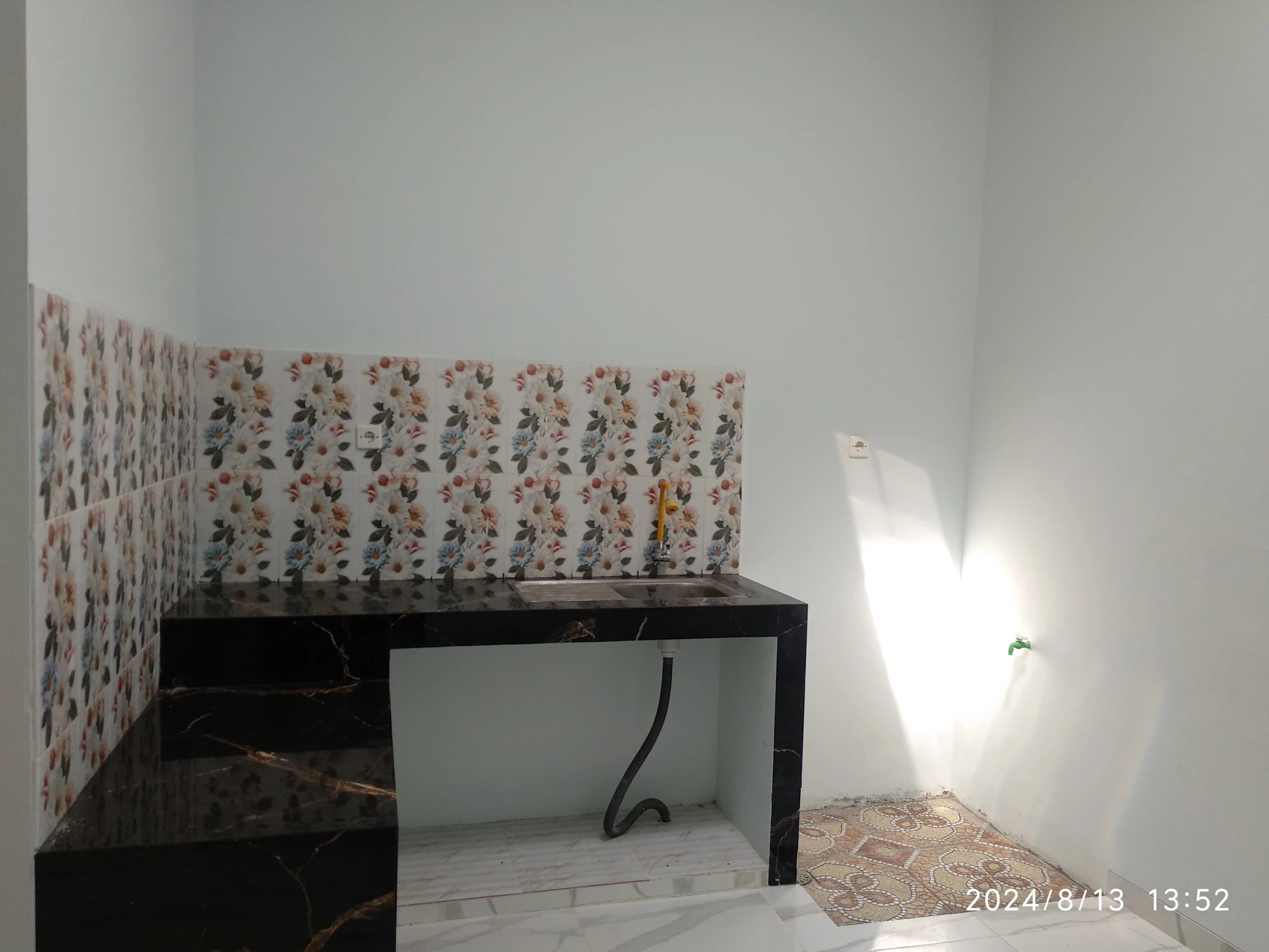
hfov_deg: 67.3
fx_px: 953
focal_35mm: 26
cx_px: 634
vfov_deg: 53.1
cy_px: 476
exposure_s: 1/50
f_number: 2.2
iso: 125
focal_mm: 3.81
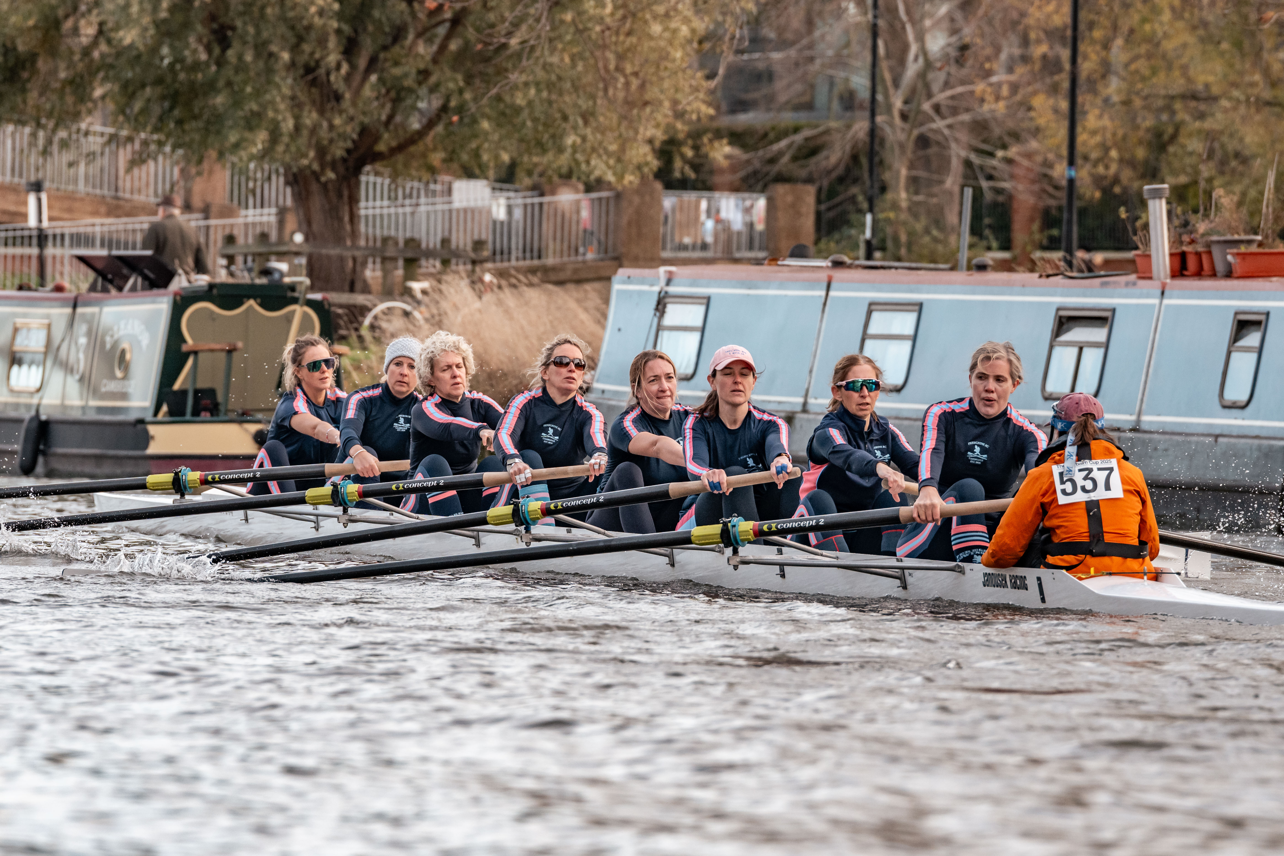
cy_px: 428
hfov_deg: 6.9
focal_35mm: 300
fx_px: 10699
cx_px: 642
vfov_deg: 4.6
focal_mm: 200
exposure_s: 1/1000
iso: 1000
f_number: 5.6
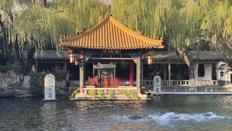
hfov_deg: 39.2
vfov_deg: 22.6
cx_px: 115
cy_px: 82
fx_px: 326
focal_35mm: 53
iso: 64
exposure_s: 1/549
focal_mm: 6.76
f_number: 1.78
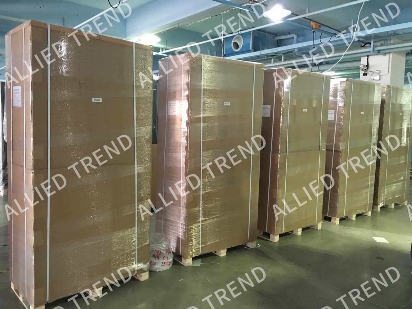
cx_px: 206
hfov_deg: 61.7
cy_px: 154
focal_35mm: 29
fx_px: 345
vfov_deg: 48.2
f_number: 2.2
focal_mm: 4.15
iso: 200
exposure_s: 1/17
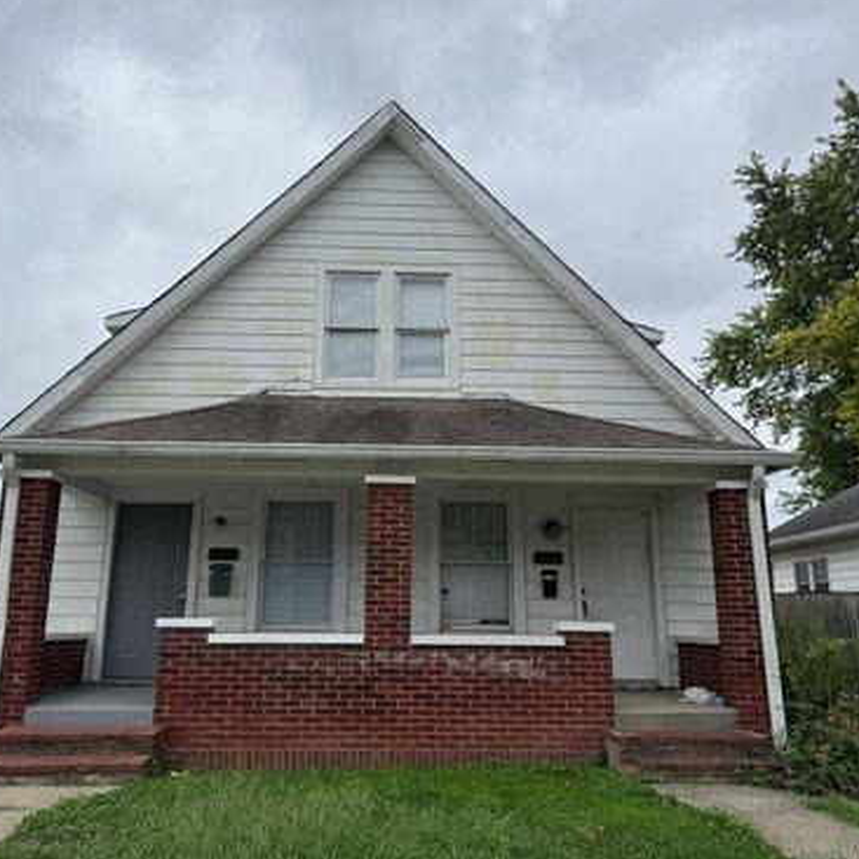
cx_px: 401
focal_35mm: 29
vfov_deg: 55.6
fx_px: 814
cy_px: 421
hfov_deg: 55.6
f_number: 1.78
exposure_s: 1/4049
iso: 80
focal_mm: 6.76
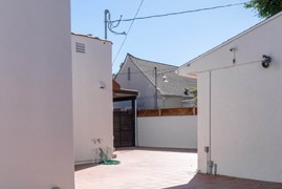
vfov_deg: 33.6
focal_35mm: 39
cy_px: 135
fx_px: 307
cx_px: 189
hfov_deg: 48.4
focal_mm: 16.5
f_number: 16
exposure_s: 1/640
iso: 100
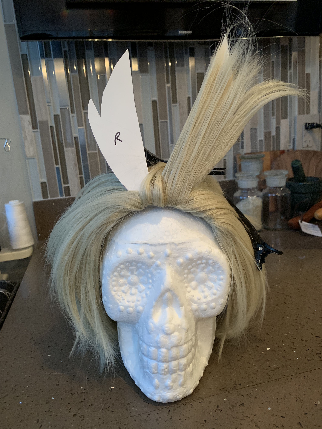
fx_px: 322
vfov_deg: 67.3
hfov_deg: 53.1
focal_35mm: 26
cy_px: 214
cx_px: 161
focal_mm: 4.25
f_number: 1.8
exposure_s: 1/30
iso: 500
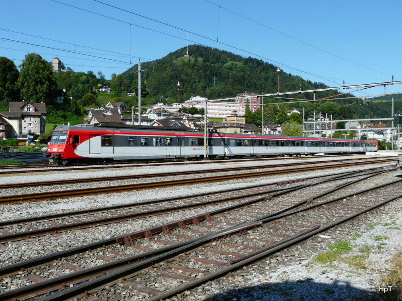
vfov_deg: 42.9
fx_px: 383
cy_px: 150
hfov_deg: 55.4
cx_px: 201
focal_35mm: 33
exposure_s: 1/400
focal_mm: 5.4
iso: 100
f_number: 5.6
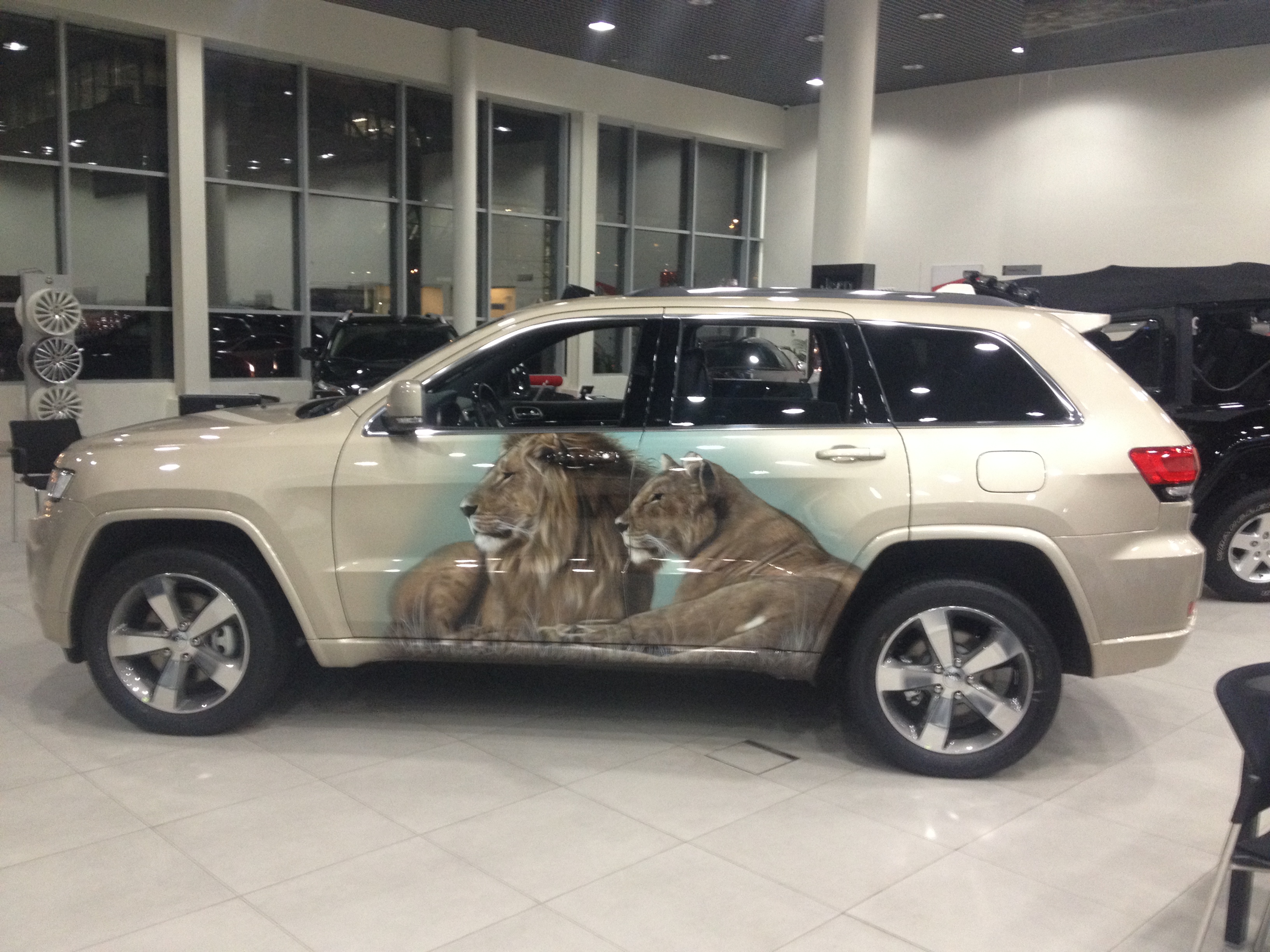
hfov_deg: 52.6
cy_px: 476
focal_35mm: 35
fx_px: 1284
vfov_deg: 40.7
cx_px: 635
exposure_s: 1/20
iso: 200
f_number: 2.4
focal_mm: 4.28
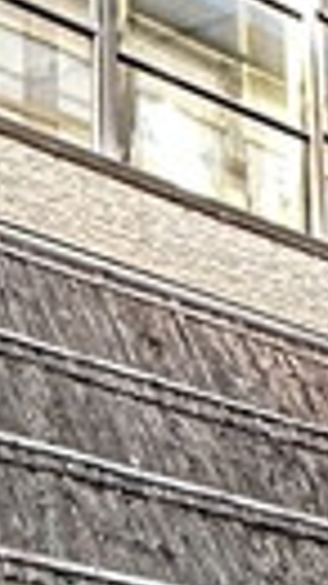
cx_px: -63
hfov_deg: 12.6
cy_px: 878
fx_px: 1455
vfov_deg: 19.7
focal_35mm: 94
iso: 320
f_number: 2.2
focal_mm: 2.22
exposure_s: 1/95
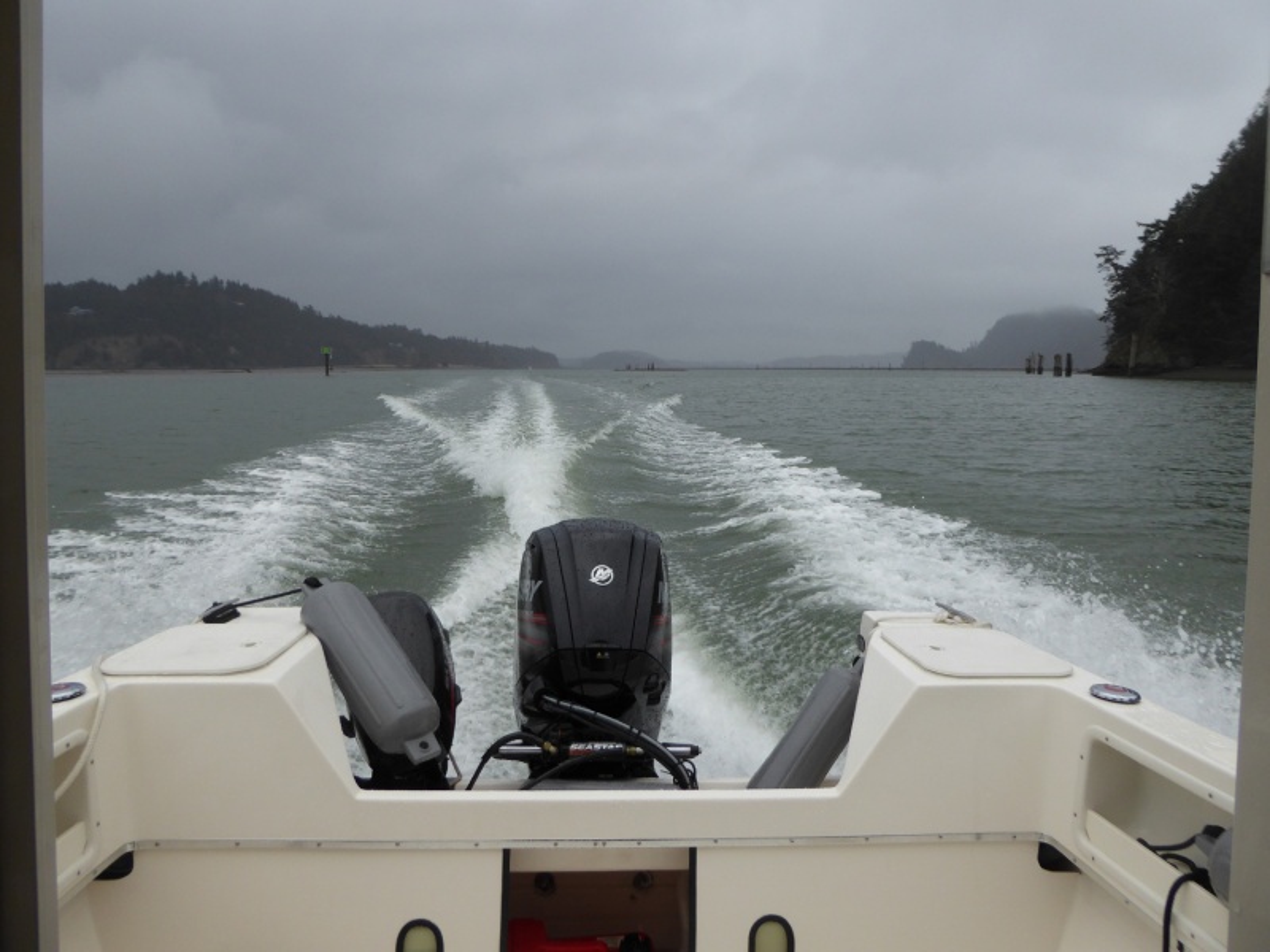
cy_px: 476
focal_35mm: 25
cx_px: 635
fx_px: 917
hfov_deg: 69.4
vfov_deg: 54.9
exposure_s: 1/640
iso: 100
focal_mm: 4.3
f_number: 3.3
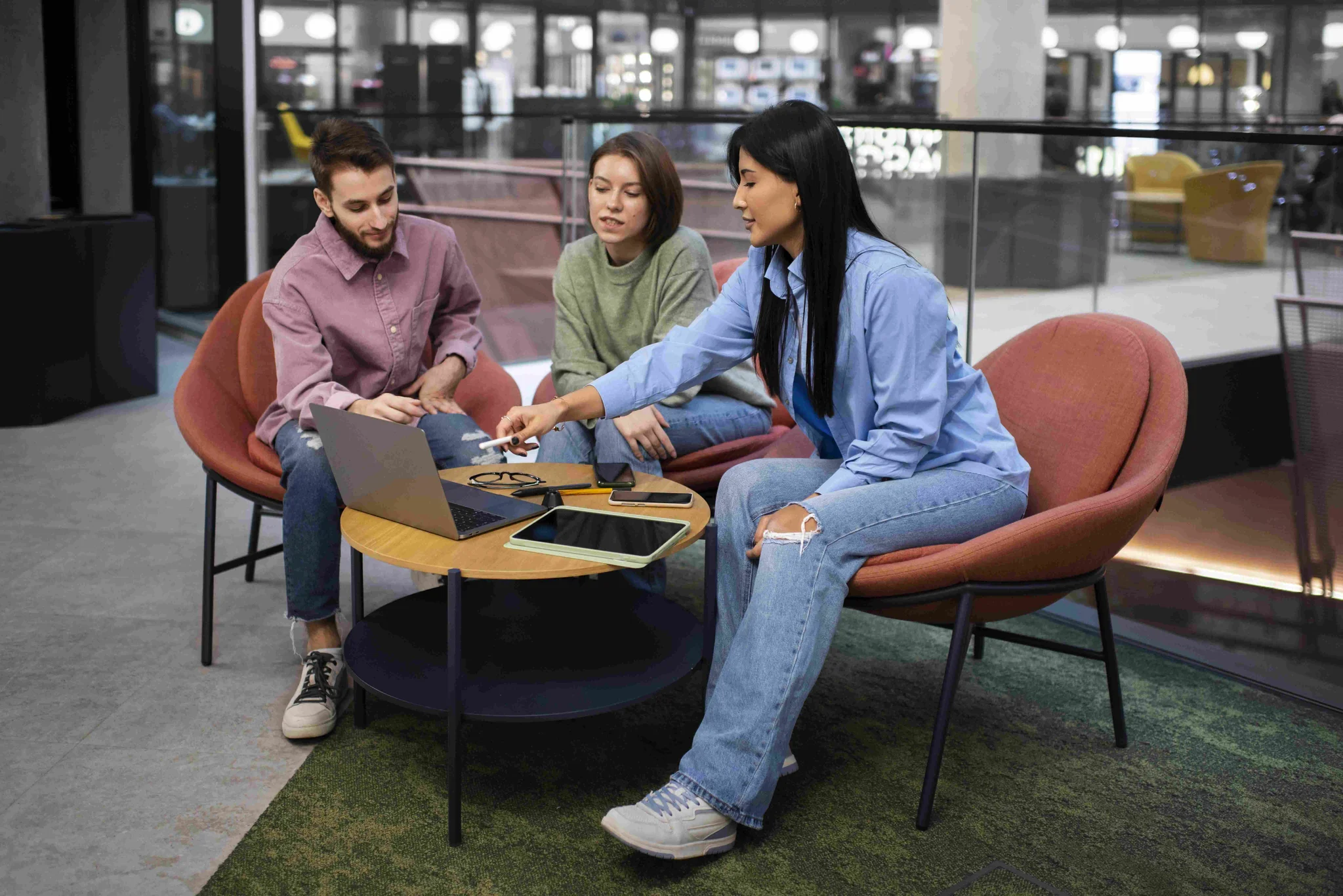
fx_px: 1306
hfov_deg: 54.4
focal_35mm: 35
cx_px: 672
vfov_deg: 37.9
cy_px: 448
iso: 320
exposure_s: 1/200
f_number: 1.8
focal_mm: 35
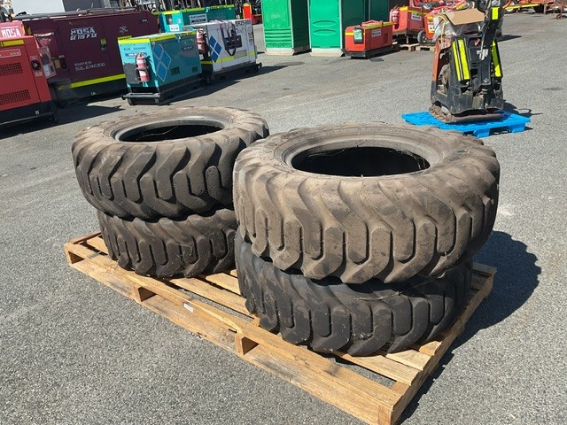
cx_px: 284
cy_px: 212
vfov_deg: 48.2
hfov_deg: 61.7
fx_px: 475
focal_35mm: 29
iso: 16
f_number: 1.8
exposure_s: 1/1412
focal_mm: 3
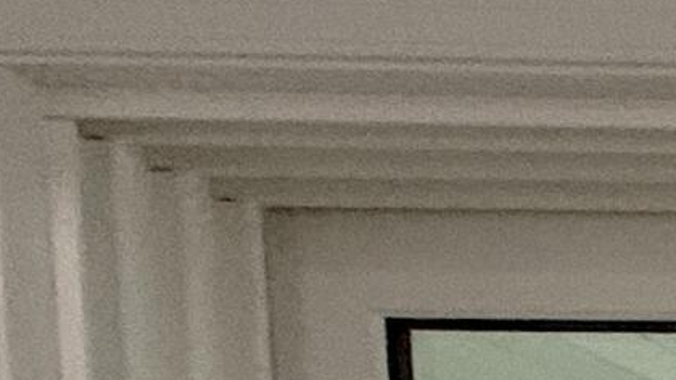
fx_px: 1953
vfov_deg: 8.6
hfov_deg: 9.6
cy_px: 1259
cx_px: 2369
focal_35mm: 109
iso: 80
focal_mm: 2.22
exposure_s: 1/120
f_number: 2.2
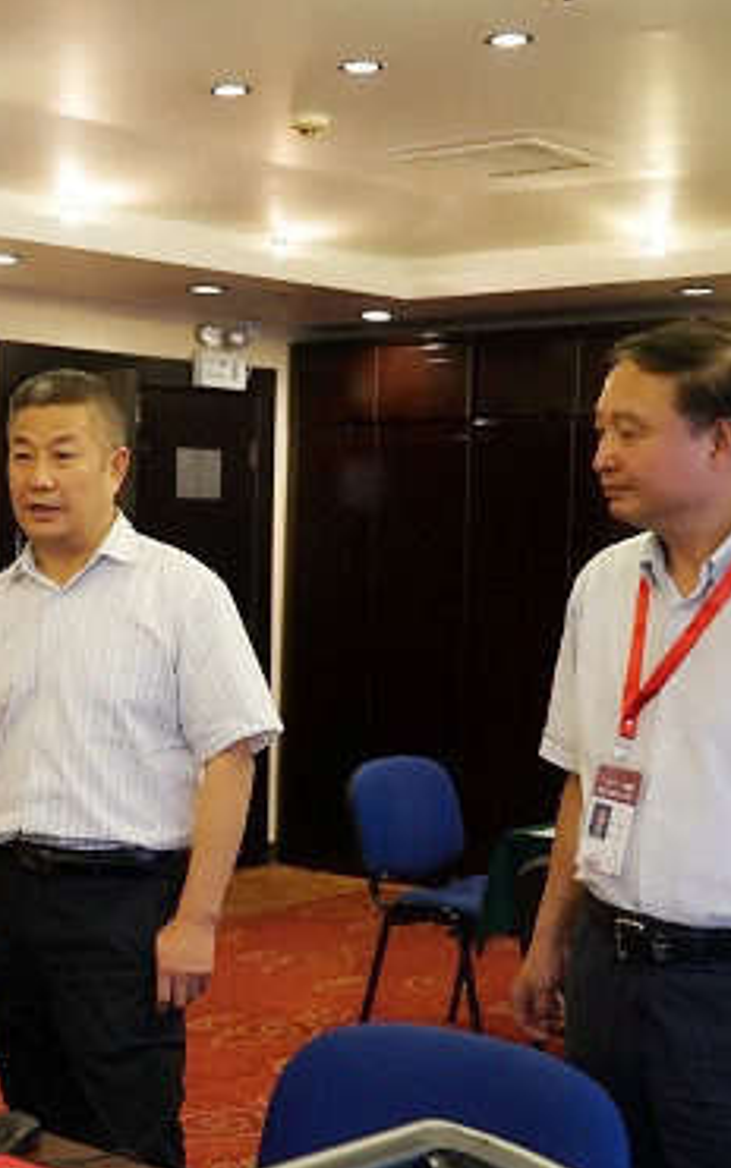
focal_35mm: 58
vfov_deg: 35.1
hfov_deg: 21.6
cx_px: 9
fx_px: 1848
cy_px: 641
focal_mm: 33
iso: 2000
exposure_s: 1/100
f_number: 4
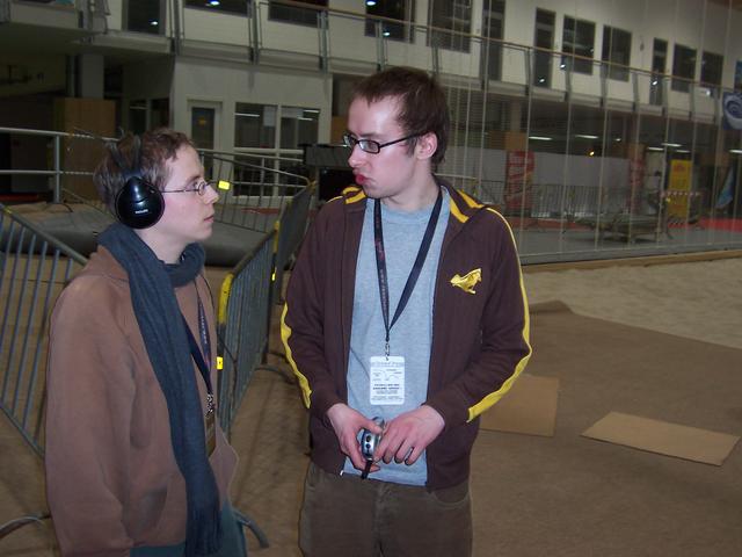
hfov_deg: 52.6
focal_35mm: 35
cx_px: 371
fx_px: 750
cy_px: 278
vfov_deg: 40.7
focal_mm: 5.6
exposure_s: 1/30
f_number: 2.8
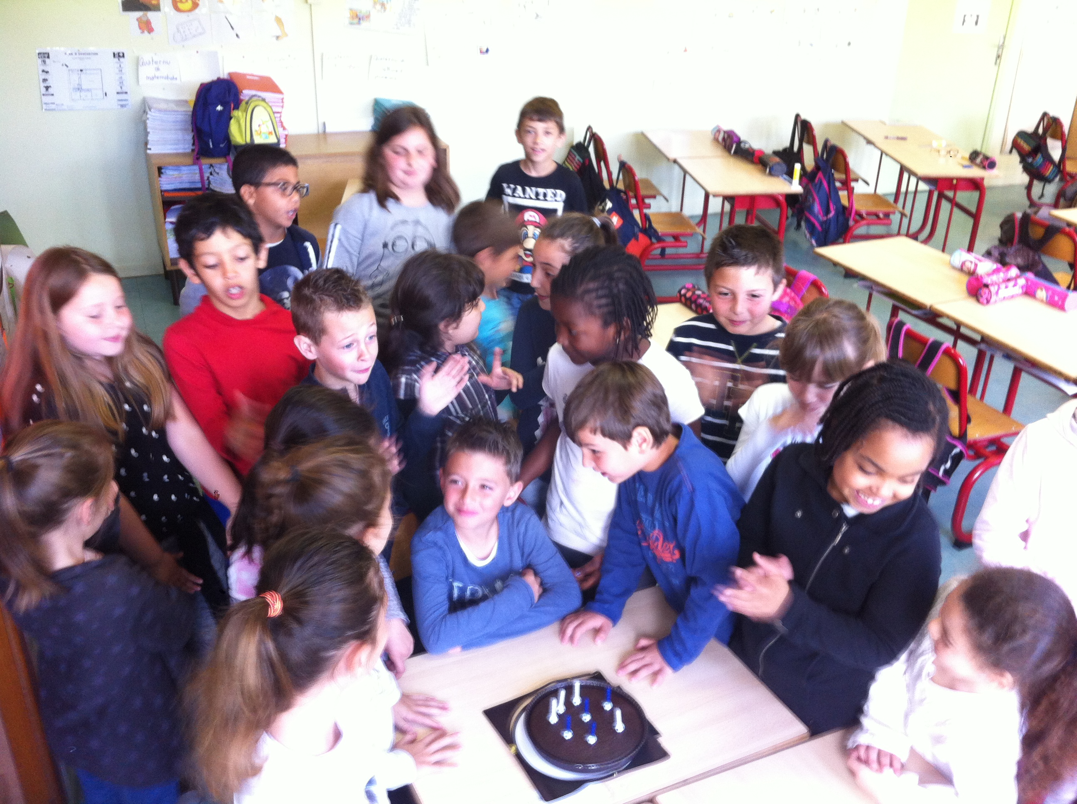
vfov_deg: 40.6
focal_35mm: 35
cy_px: 402
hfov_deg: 52.7
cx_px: 538
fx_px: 1087
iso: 125
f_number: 2.8
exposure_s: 1/15
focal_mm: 3.85
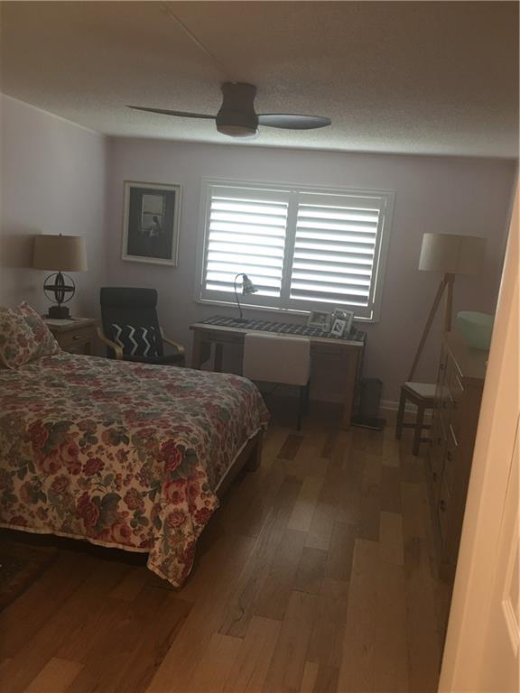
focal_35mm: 29
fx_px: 581
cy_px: 346
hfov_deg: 48.2
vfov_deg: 61.7
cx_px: 260
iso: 32
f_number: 2.2
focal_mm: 4.15
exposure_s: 1/15
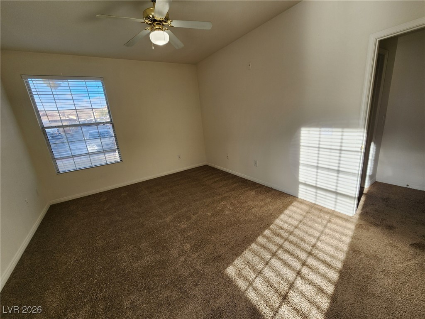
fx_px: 160
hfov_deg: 106.2
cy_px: 160
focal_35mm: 13
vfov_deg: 89.9
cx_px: 212
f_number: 2.2
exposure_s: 1/183
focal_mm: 2.2
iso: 50
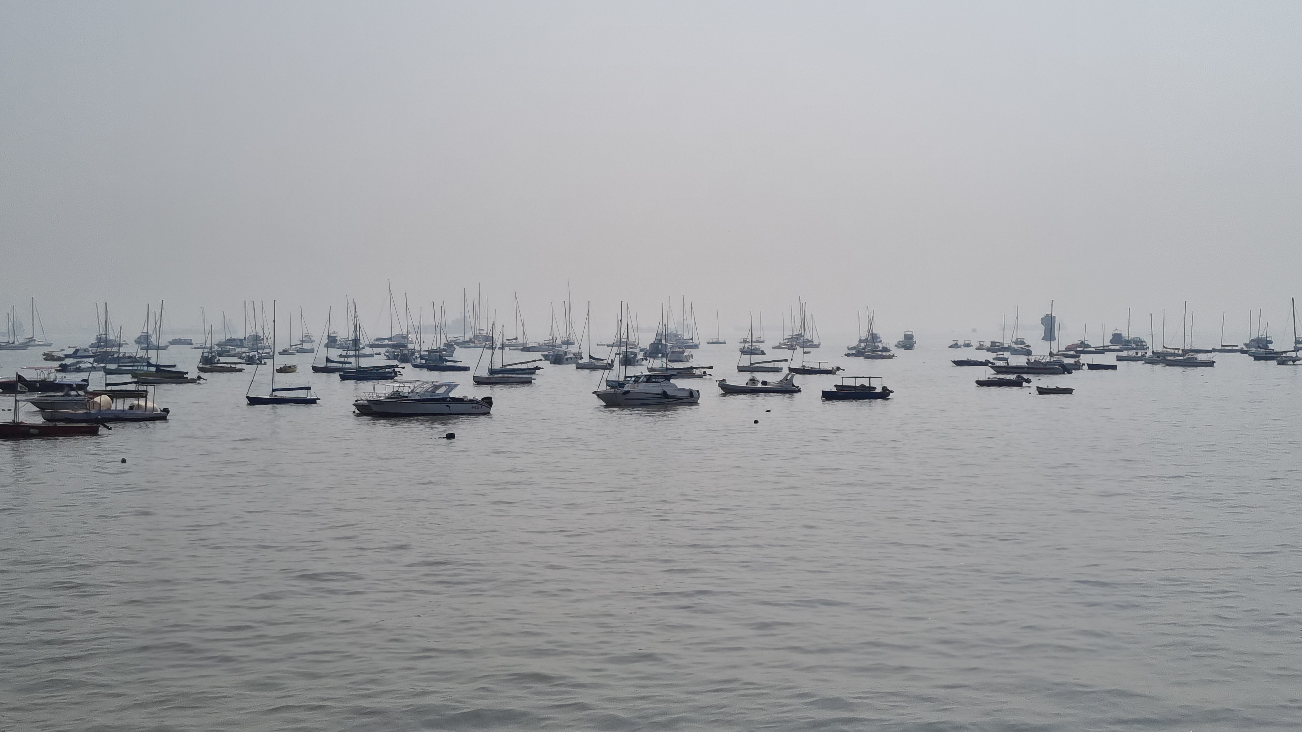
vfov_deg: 37.7
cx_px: 641
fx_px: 1070
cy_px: 304
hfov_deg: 62.6
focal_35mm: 31
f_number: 1.8
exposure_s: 1/11765
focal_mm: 5.4
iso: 50
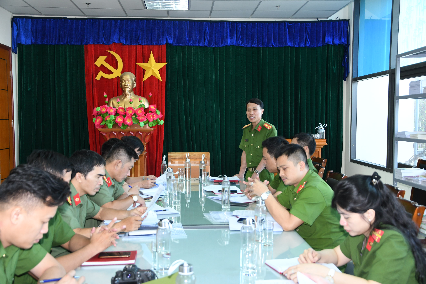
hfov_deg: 46.4
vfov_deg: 31.9
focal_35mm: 42
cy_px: 142
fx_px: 497
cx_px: 213
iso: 1000
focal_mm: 28
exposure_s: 1/200
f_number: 4
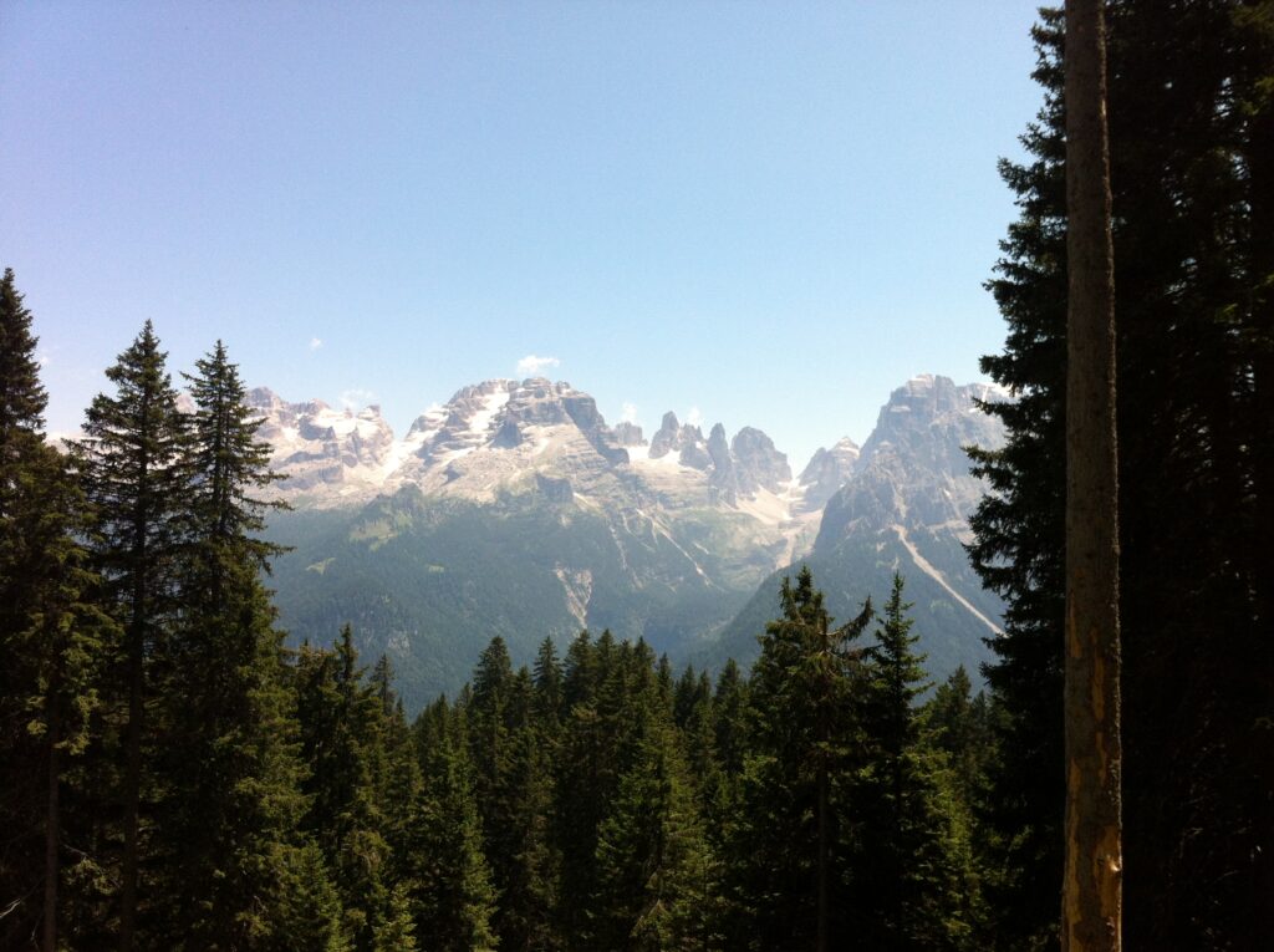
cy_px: 476
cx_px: 637
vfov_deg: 40.6
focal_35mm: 35
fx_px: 1286
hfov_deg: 52.7
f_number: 2.8
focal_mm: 3.85
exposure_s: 1/1257
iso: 80
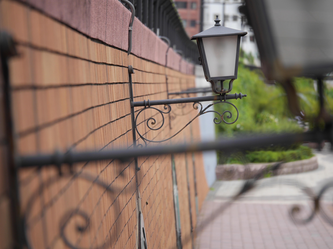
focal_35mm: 200
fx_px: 1924
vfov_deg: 7.4
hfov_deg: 9.9
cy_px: 124
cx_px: 166
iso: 200
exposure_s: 1/1600
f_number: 2.8
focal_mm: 100
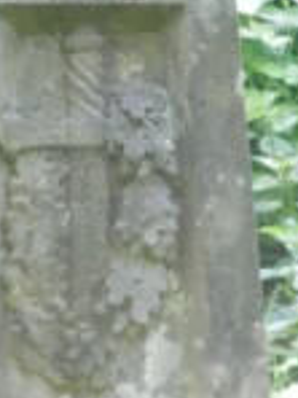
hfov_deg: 2.3
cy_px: 376
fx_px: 7381
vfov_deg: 3.1
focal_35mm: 643
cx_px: 91
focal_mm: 48.8
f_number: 5.2
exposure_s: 1/30
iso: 400
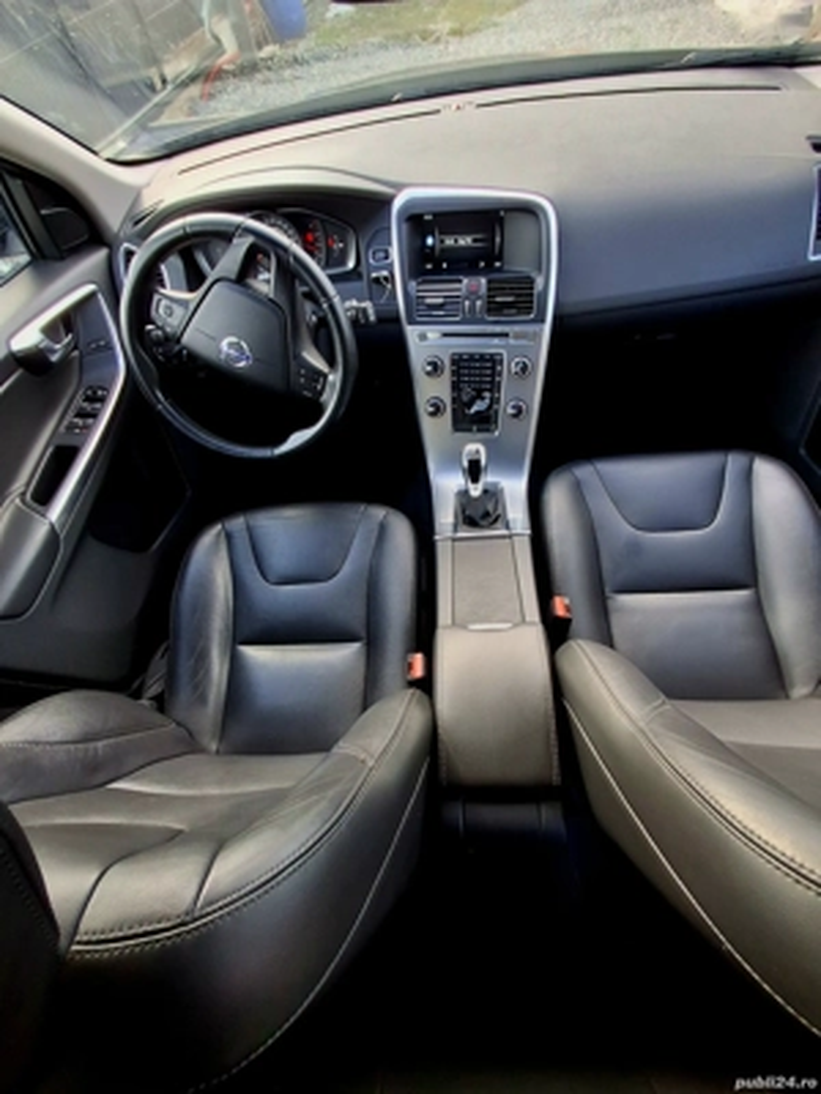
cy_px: 547
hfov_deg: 78.1
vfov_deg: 94.5
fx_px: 506
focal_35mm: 16
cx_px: 410
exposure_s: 1/100
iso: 40
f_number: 2.2
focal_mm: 1.64
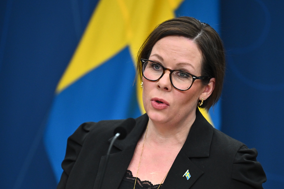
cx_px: 142
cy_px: 94
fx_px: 1578
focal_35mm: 200
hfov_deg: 10.3
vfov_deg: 6.9
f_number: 2.8
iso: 2000
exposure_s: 1/800
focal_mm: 200
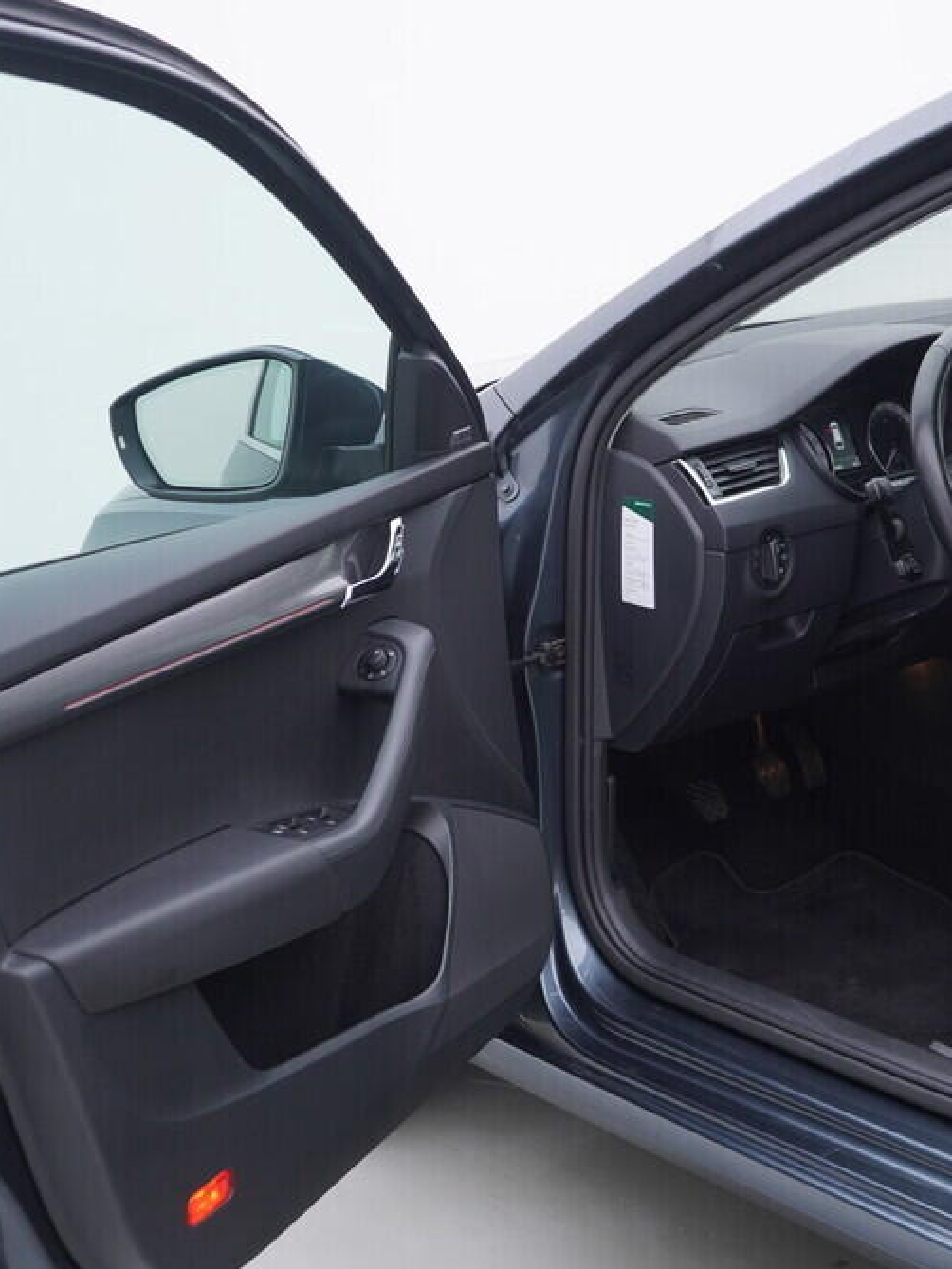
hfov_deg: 27.4
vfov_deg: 36.2
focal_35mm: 53
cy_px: 631
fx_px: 1943
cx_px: 626
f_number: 3.2
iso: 125
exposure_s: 1/50
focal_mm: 24
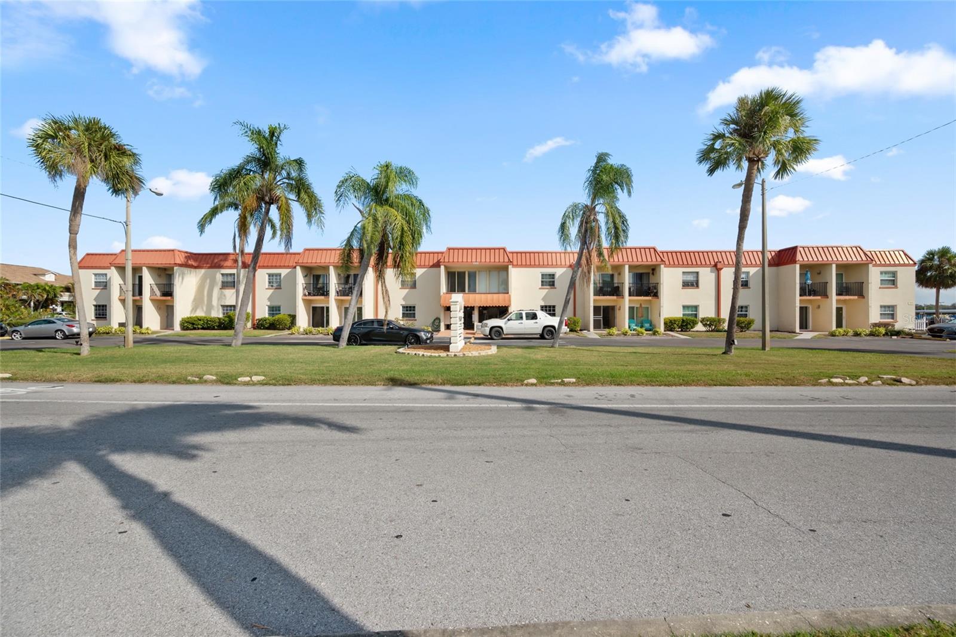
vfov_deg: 81.2
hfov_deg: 104.2
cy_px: 318
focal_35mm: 14
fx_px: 372
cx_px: 478
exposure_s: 1/160
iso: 250
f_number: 6.3
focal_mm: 14
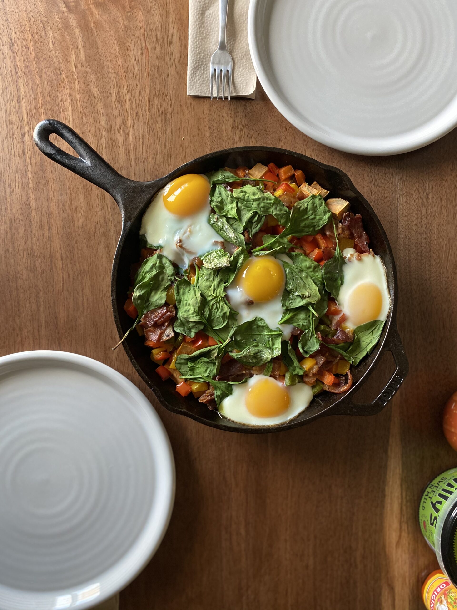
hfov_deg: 53.1
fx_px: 458
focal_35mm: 26
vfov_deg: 67.3
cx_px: 228
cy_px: 305
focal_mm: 4.25
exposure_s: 1/60
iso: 200
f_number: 1.8
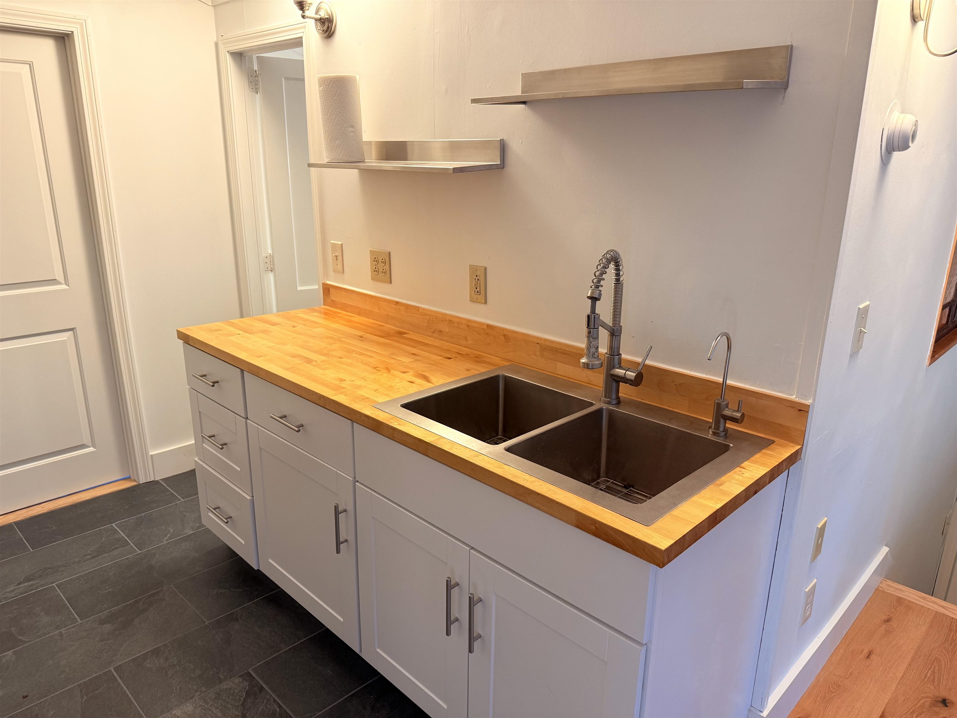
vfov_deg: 56.8
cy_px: 359
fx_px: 664
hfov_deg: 71.6
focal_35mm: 24
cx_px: 478
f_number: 1.78
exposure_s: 1/60
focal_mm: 6.76
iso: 160
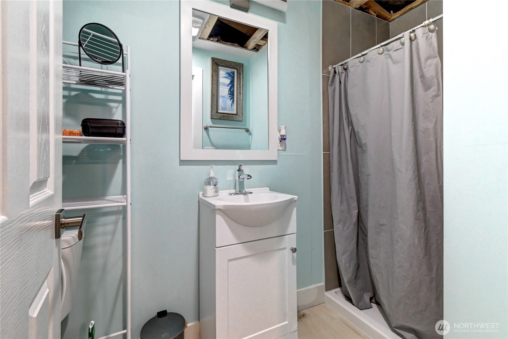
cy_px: 170
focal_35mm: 15
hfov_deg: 100.4
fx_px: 212
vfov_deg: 77.3
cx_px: 254
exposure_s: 1/5
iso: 5000
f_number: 11
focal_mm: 10
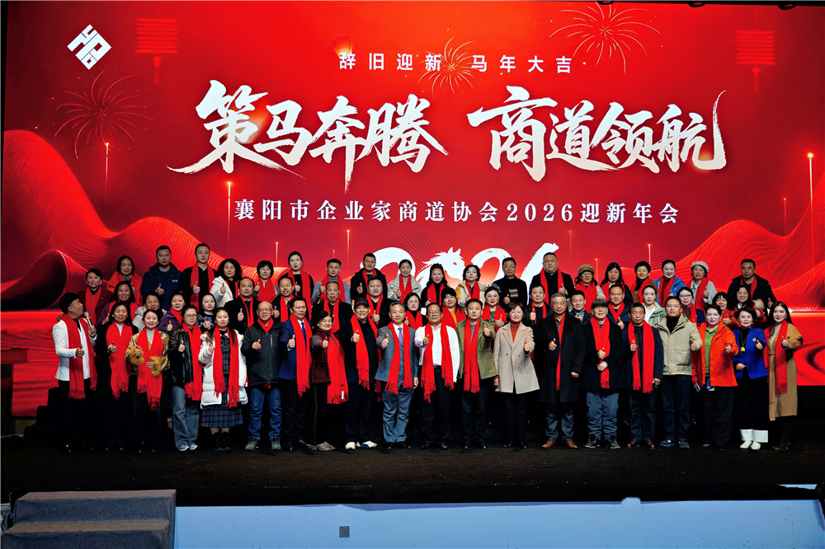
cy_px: 274
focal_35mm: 37
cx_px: 412
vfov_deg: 35.9
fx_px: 848
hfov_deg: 51.9
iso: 125
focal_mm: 37
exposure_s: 1/40
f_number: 4
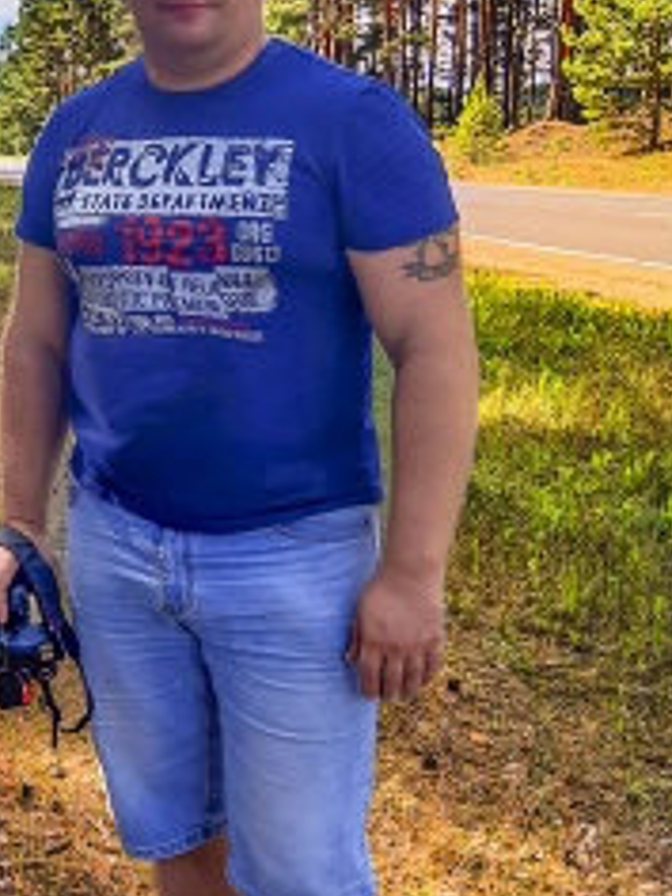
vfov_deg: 34.8
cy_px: 345
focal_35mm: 55
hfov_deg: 25.1
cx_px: -25
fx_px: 1424
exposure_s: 1/640
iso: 40
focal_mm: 3.92
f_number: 1.7
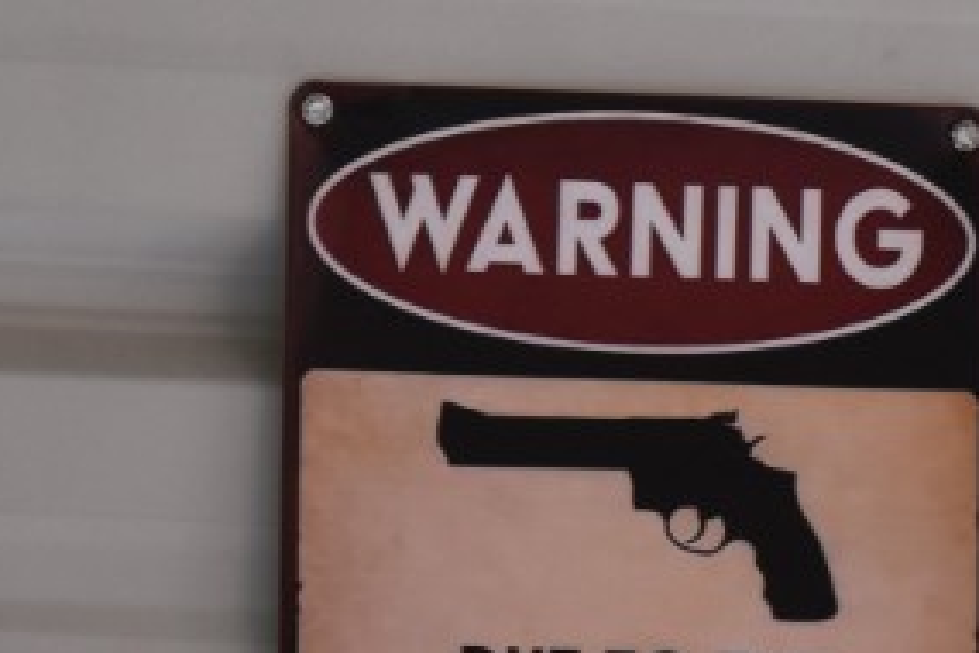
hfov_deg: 3.2
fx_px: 17322
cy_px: 330
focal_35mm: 637
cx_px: 635
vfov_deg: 2.2
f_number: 5.6
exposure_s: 1/160
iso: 800
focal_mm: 105
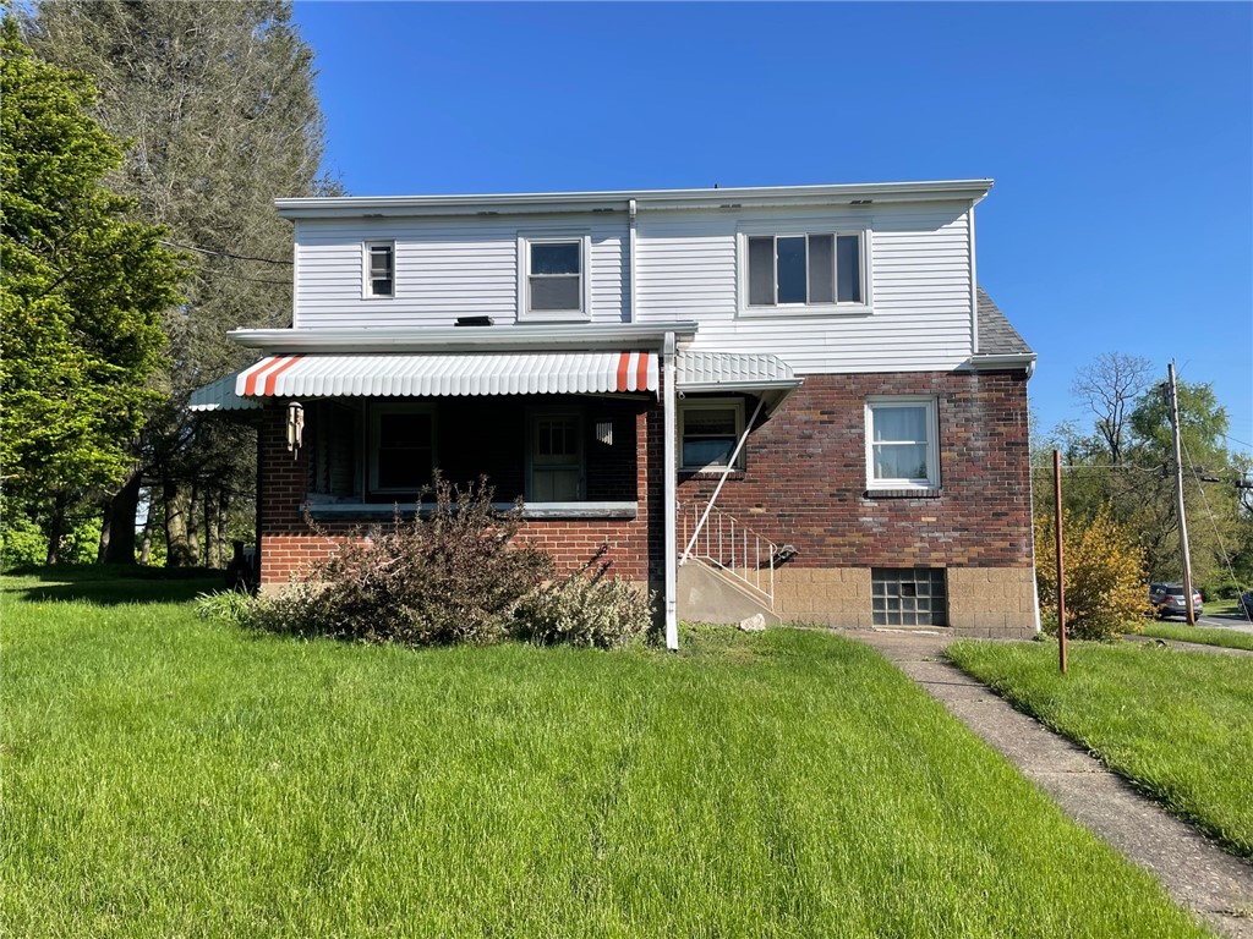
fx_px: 941
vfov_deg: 53.1
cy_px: 470
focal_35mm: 26
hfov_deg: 67.3
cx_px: 626
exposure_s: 1/2959
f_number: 1.6
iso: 32
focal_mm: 4.2
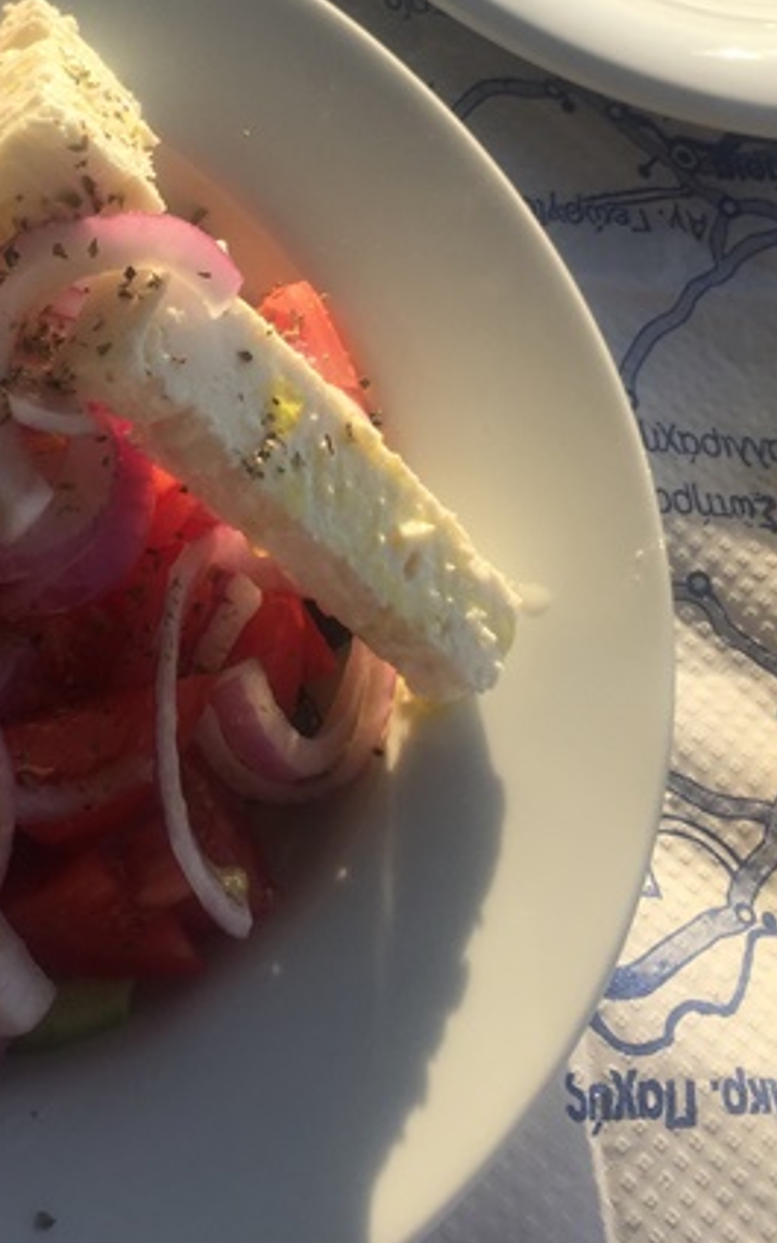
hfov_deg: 22.2
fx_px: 1965
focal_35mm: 58
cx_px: 194
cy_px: 410
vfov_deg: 34.8
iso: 32
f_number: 2.2
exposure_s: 1/1041
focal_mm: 4.15
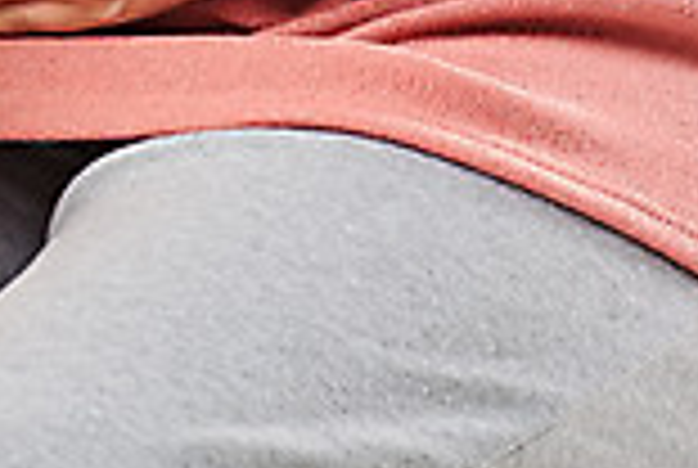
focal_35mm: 618
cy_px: -378
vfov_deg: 2.2
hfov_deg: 3.3
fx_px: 12005
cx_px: -426
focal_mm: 160
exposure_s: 1/125
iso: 100
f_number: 6.3
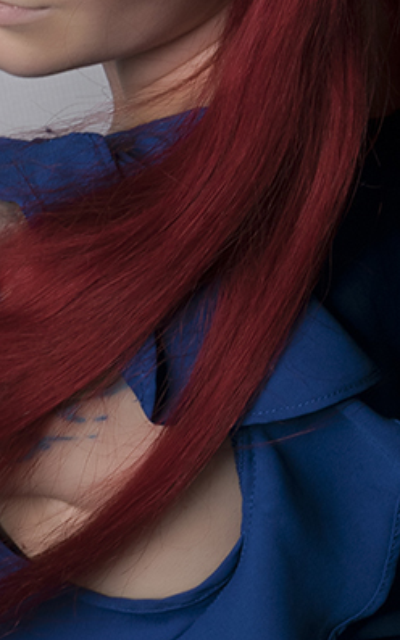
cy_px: 629
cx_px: 210
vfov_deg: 6.2
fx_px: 5916
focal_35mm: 339
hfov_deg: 3.9
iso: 100
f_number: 11
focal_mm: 55
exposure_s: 1/200
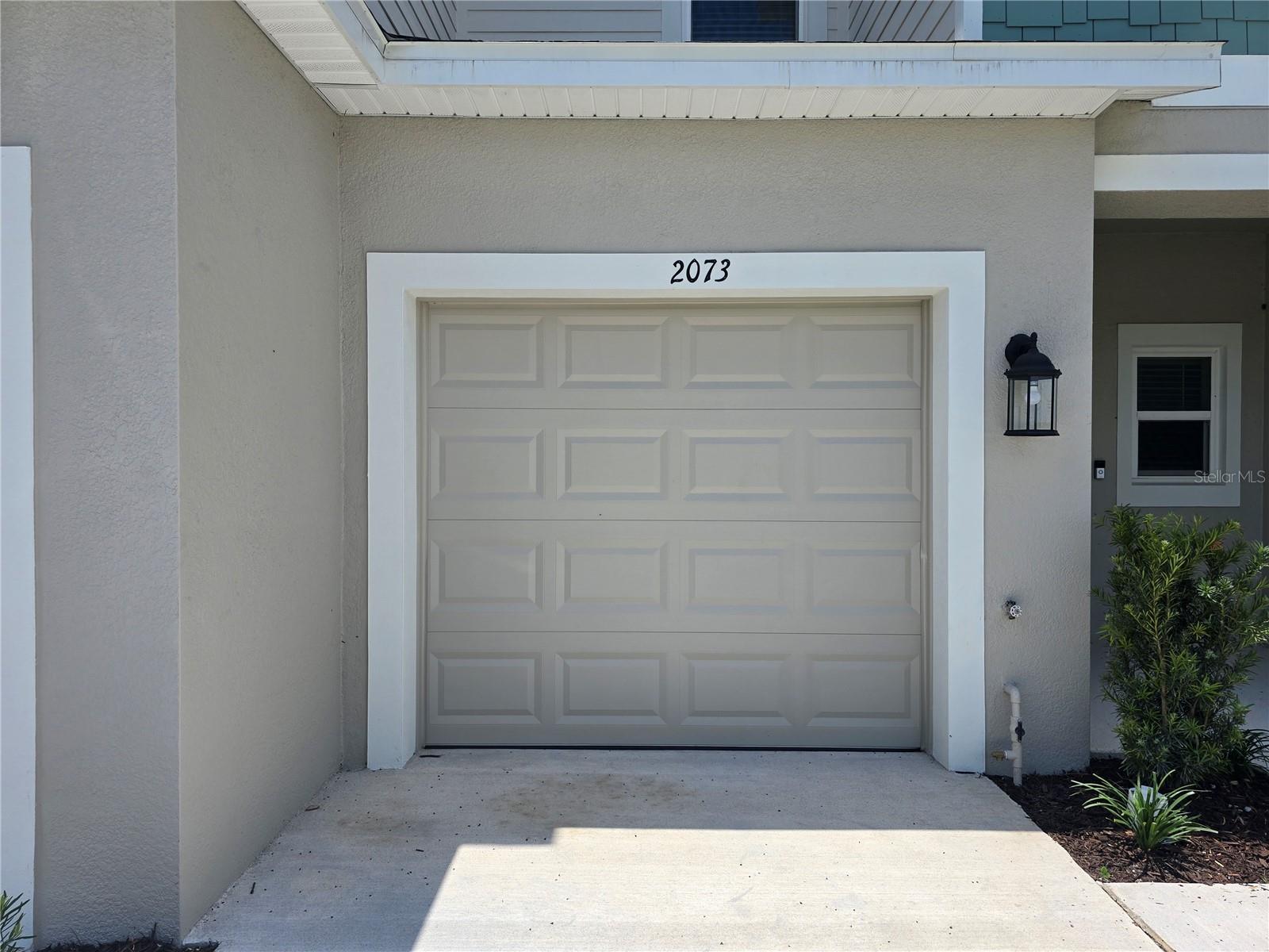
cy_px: 476
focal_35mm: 23
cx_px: 634
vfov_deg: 58.9
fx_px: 843
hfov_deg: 73.9
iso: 12
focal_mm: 6.3
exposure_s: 1/1225
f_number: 1.7
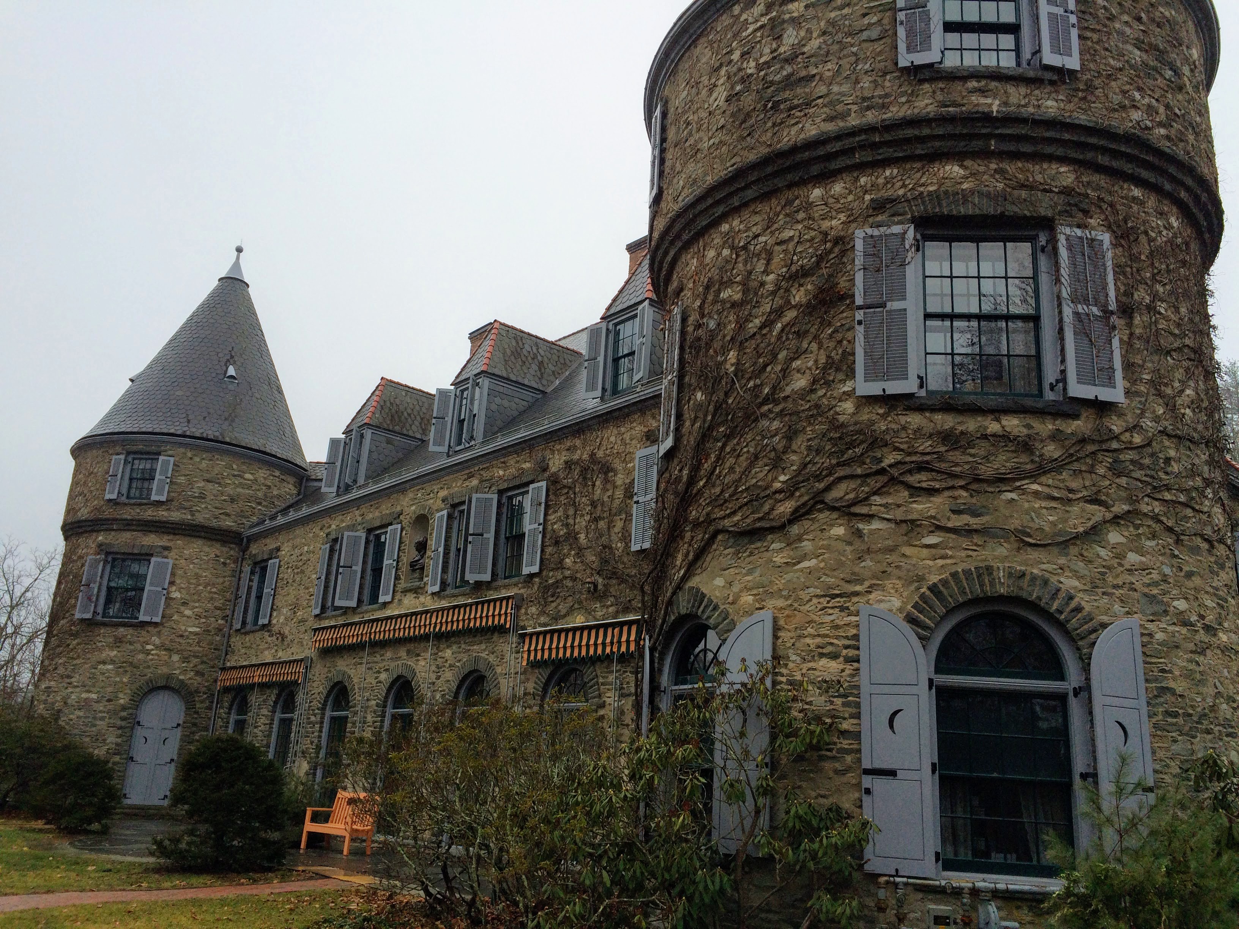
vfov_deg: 48.2
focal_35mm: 29
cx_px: 620
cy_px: 464
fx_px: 1038
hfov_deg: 61.7
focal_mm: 4.15
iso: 32
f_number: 2.2
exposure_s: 1/838
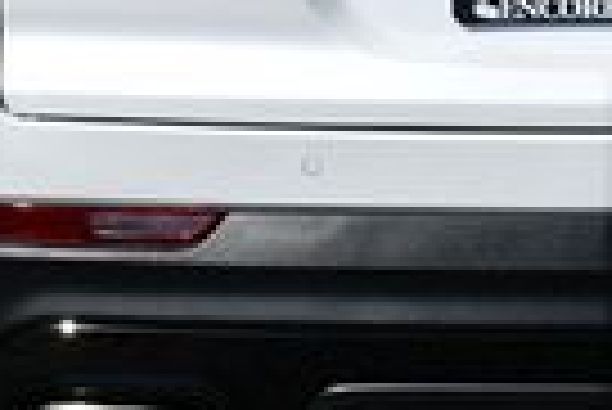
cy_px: -90
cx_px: 554
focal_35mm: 254
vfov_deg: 5.4
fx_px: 4323
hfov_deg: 8.1
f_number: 9
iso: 100
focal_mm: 27
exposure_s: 1/400
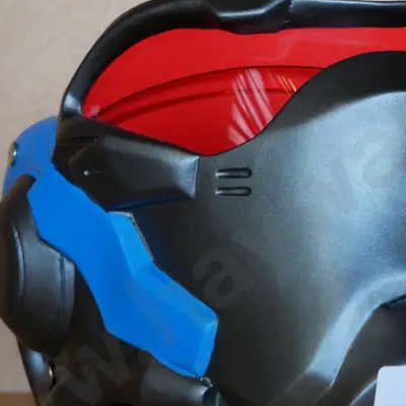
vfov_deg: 16.7
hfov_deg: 16.6
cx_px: 341
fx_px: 1380
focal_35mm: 104
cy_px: 185
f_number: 4.3
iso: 1000
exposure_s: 1/60
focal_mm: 23
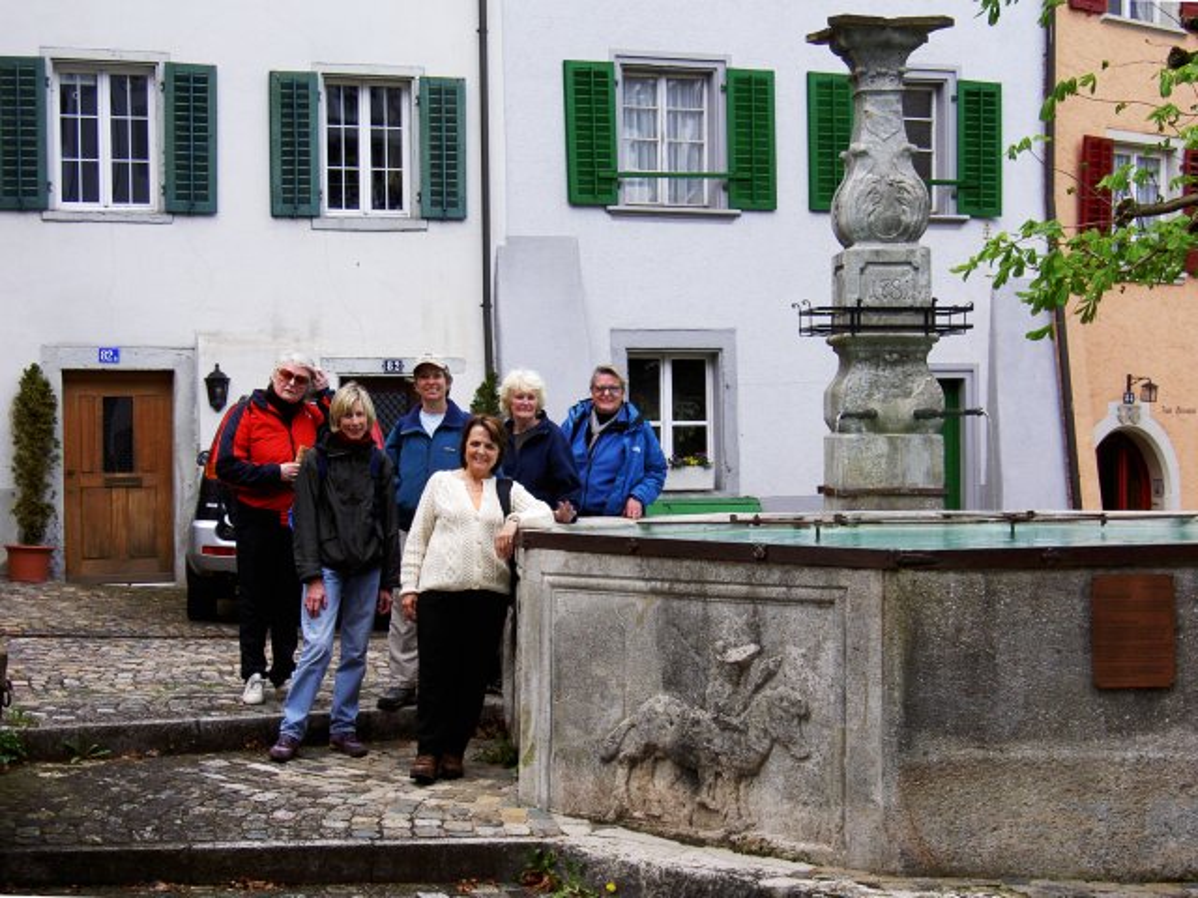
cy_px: 449
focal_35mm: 60
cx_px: 599
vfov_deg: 24.4
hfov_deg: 32.2
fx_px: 2076
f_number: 3.8
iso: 50
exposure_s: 1/160
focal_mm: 9.9
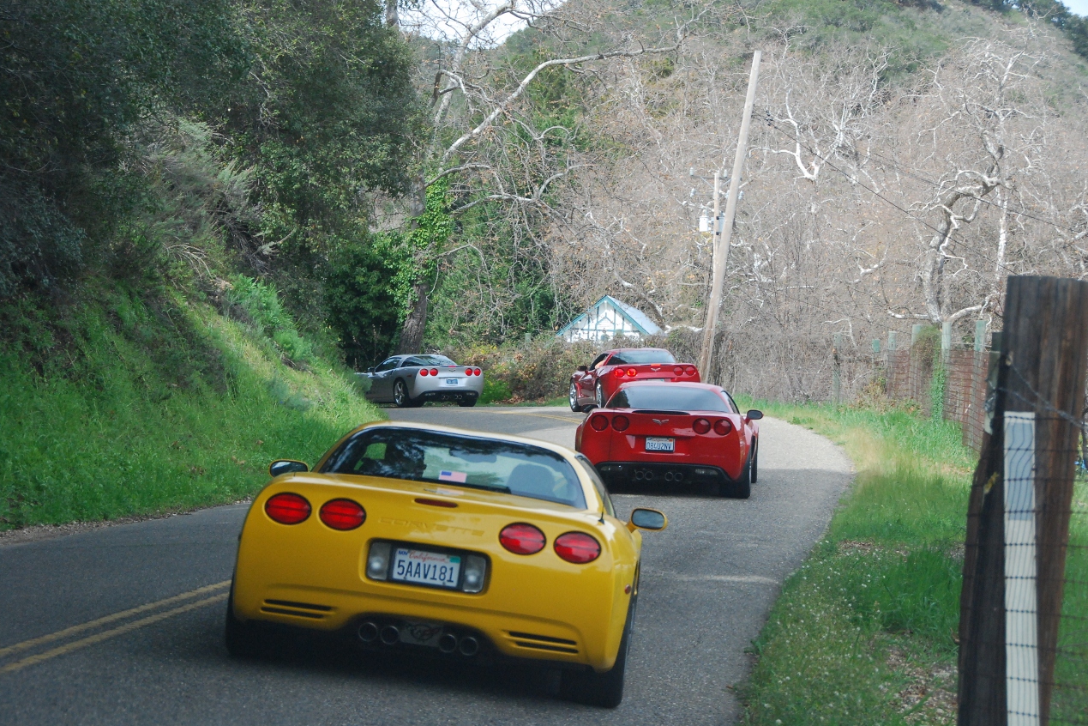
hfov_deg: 20.7
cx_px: 548
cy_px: 363
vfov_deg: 13.9
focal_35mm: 99
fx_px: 2977
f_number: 6.3
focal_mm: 65
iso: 800
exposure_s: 1/800
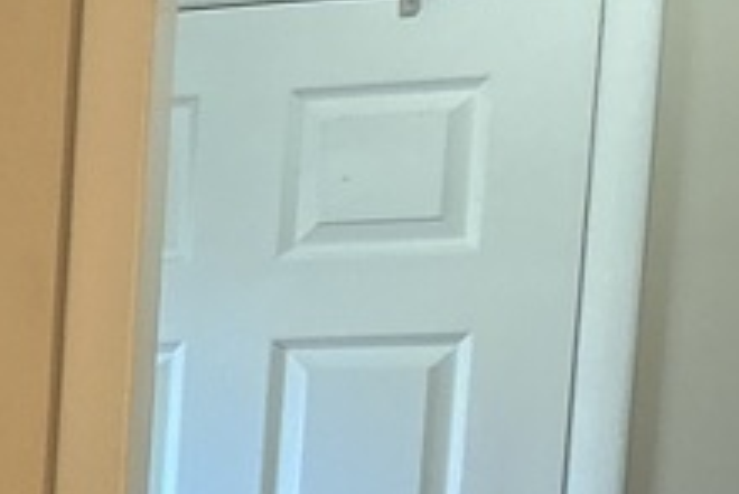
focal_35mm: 177
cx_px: -1646
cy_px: 1048
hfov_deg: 8.9
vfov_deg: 7.4
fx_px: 3636
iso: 100
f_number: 1.5
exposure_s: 1/60
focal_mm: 5.7
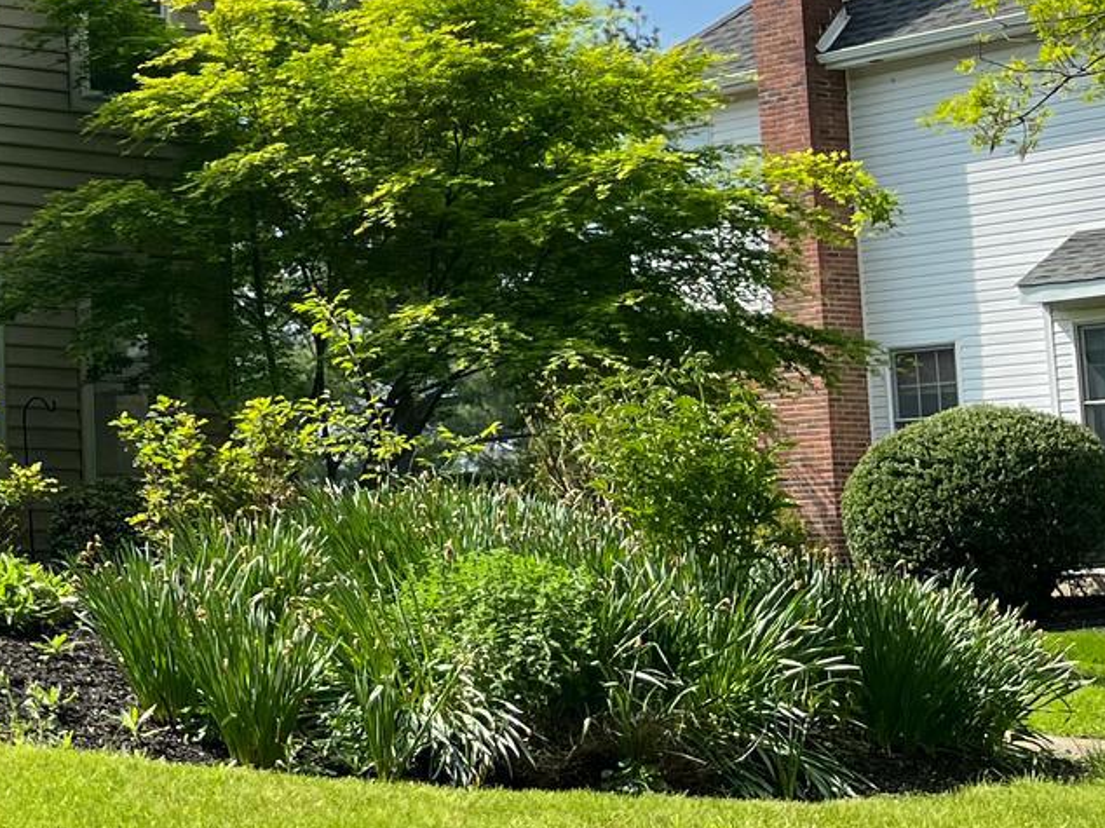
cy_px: 256
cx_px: -664
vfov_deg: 17.5
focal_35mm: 84
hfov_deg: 19.5
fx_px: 2680
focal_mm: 5.1
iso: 50
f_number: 1.6
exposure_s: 1/2358
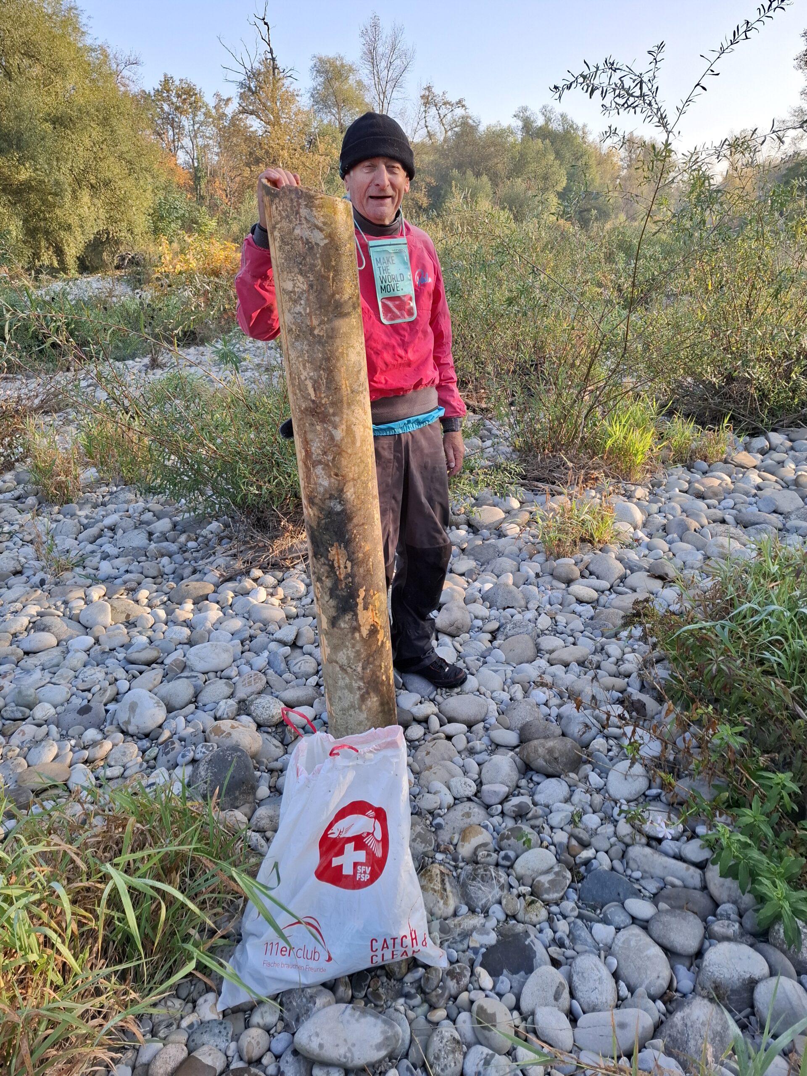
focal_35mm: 23
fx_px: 715
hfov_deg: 58.9
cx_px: 404
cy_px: 538
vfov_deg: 73.9
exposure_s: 1/295
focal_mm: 5.54
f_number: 1.8
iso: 50
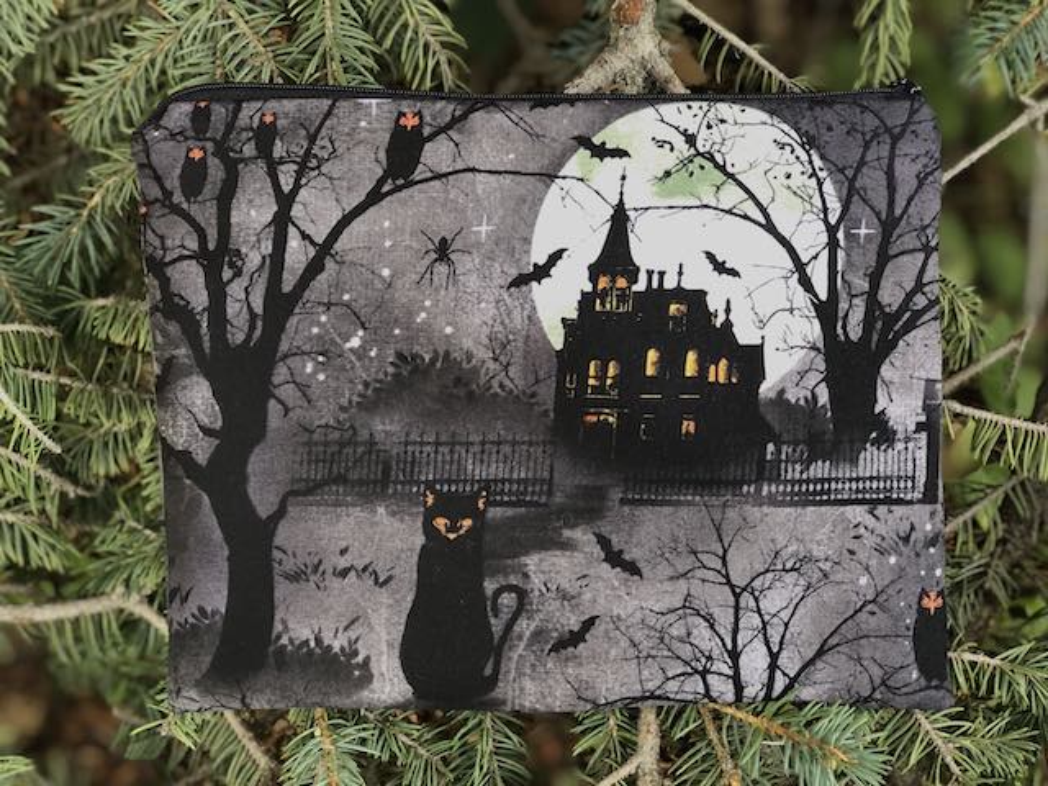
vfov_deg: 25.7
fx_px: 1726
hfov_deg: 33.8
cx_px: 524
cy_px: 393
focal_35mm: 57
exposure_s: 1/30
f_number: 2.8
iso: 50
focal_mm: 6.6
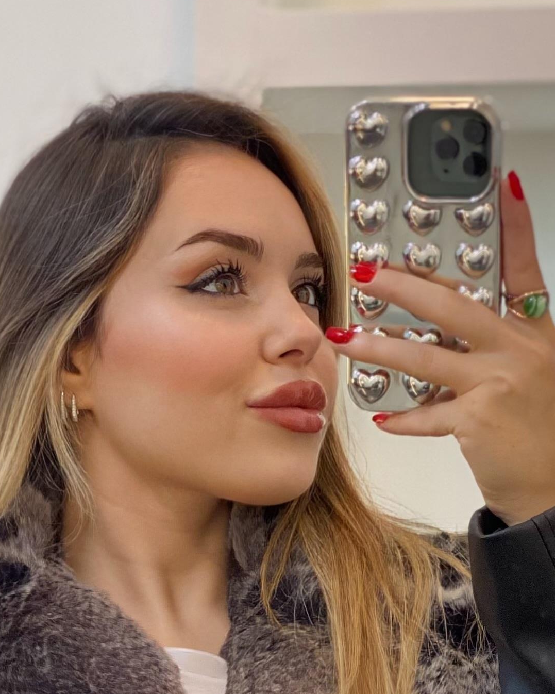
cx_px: 114
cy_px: 825
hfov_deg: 10.1
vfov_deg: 12.4
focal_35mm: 152
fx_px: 3121
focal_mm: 6
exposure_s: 1/100
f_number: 2
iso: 100
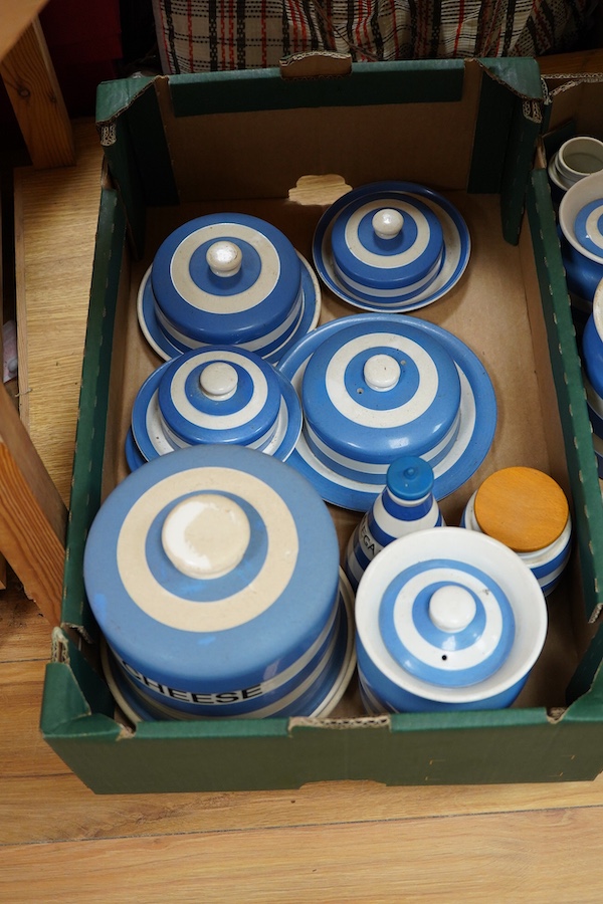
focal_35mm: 45
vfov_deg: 43.6
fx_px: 1131
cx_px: 302
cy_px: 452
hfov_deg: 29.9
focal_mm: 30
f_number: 3.5
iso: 1250
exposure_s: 1/125
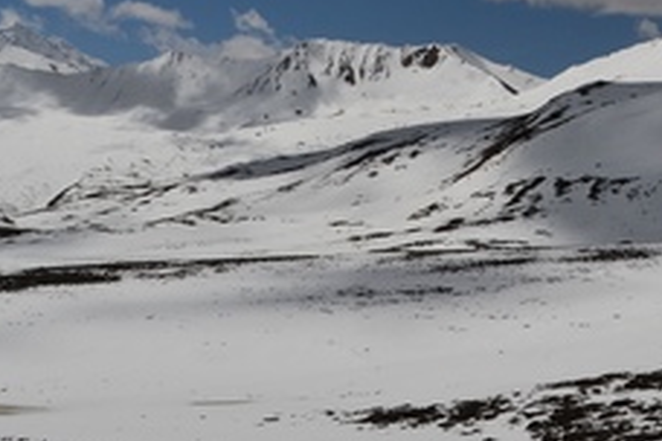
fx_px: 1526
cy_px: 22
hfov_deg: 24.3
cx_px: 479
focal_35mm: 83
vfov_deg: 16.2
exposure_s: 1/640
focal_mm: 18
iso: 100
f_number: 13
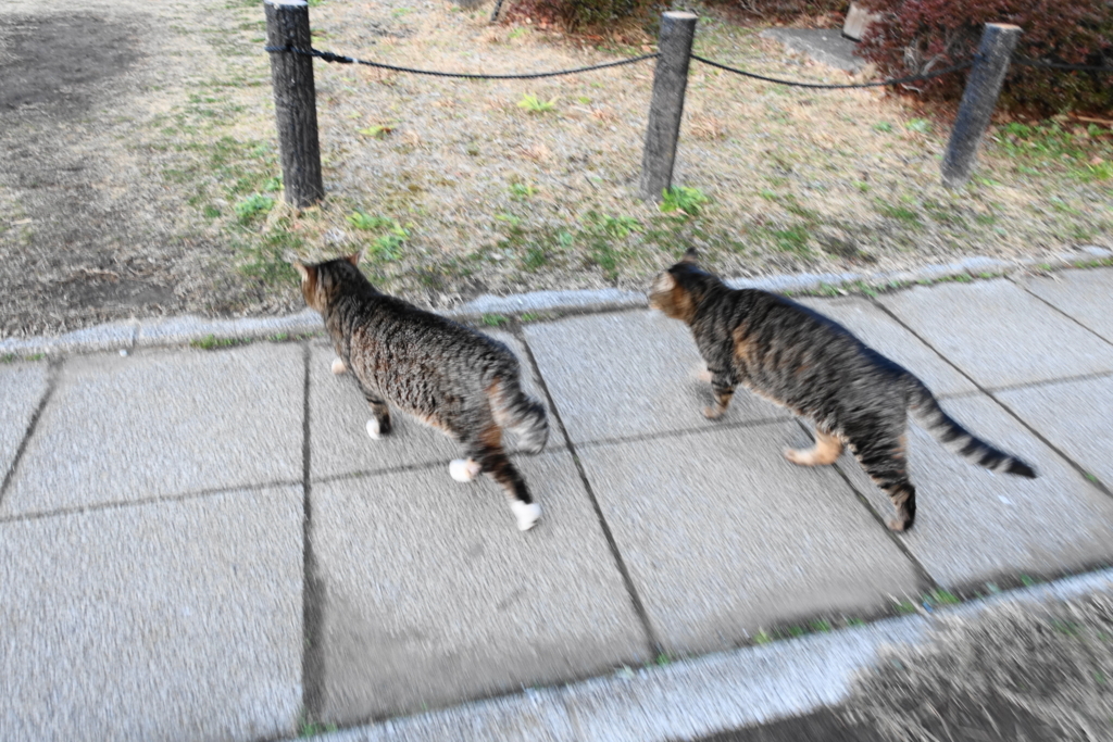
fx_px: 742
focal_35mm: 24
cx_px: 556
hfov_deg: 73.7
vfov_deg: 53.1
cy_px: 371
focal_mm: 8.8
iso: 125
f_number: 2.5
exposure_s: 1/30
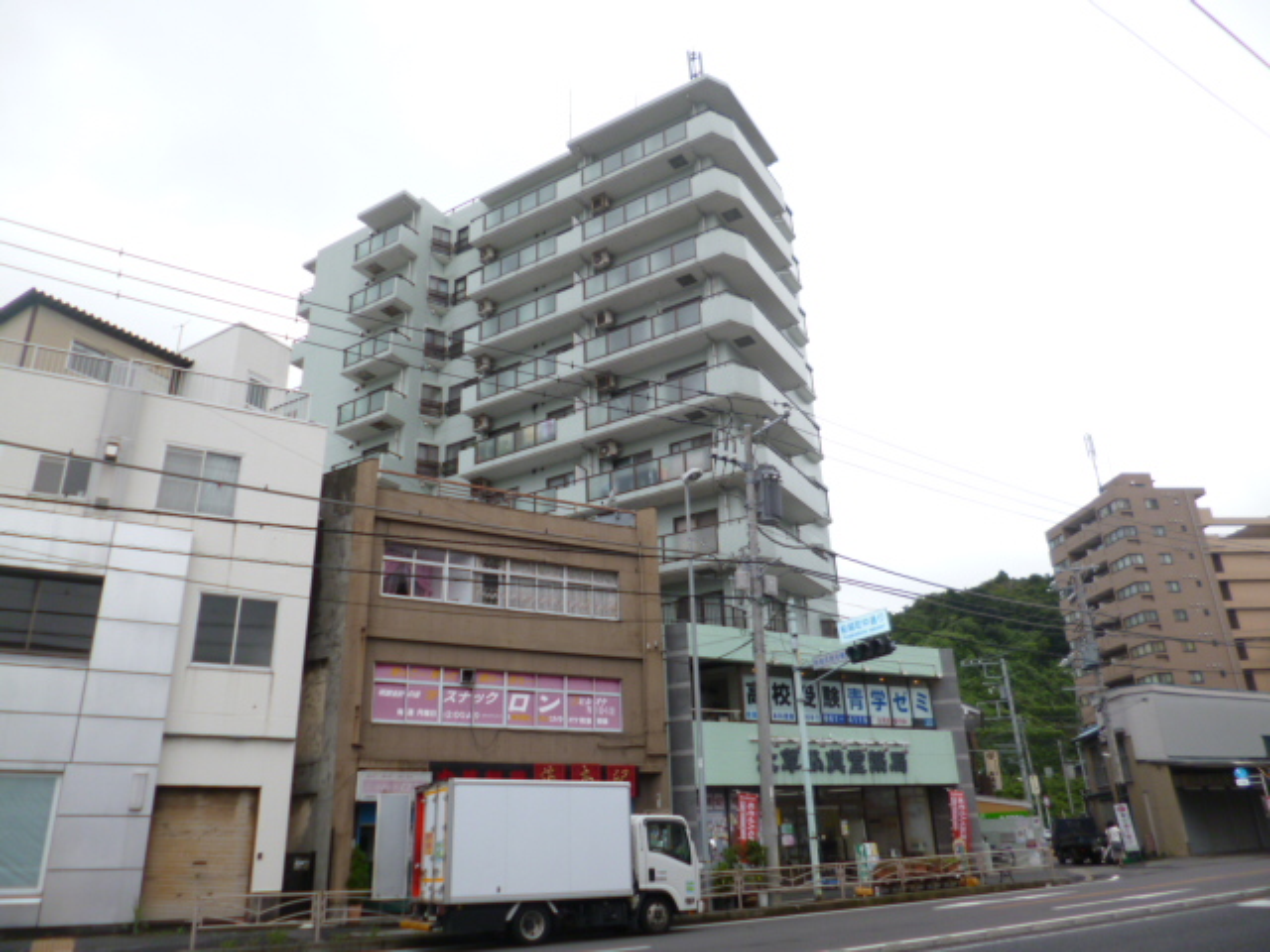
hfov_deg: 71.6
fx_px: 881
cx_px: 635
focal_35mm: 24
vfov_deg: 56.8
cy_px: 476
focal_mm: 4.3
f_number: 2.5
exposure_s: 1/640
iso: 100
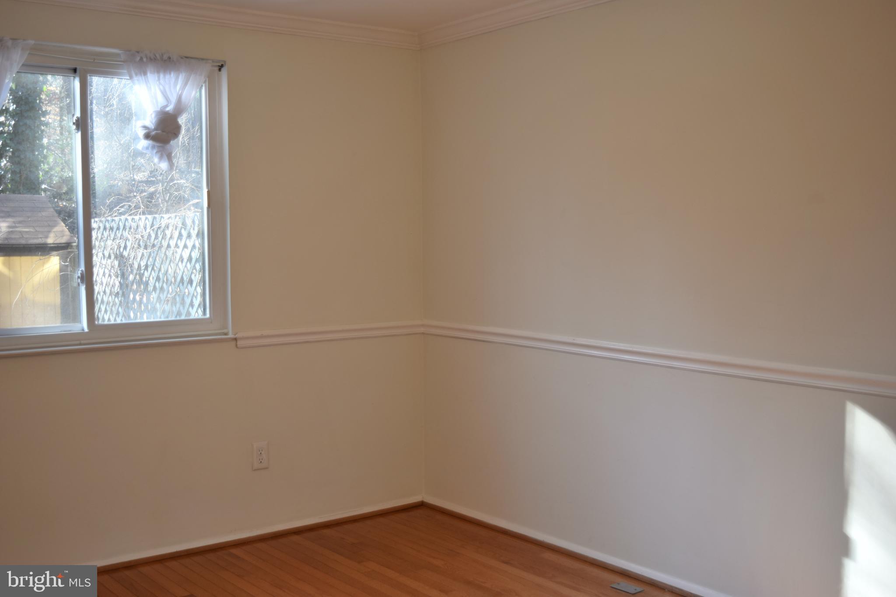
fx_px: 1008
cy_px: 298
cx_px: 448
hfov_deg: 47.9
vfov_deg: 33.0
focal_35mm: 40
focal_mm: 27
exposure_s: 1/40
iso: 100
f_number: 4
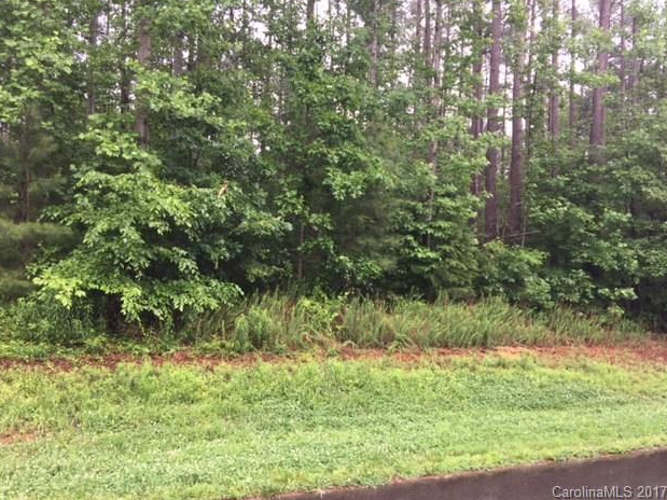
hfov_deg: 60.0
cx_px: 331
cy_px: 244
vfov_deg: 46.8
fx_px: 578
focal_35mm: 30
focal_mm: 4.15
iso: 32
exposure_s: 1/40
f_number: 2.2
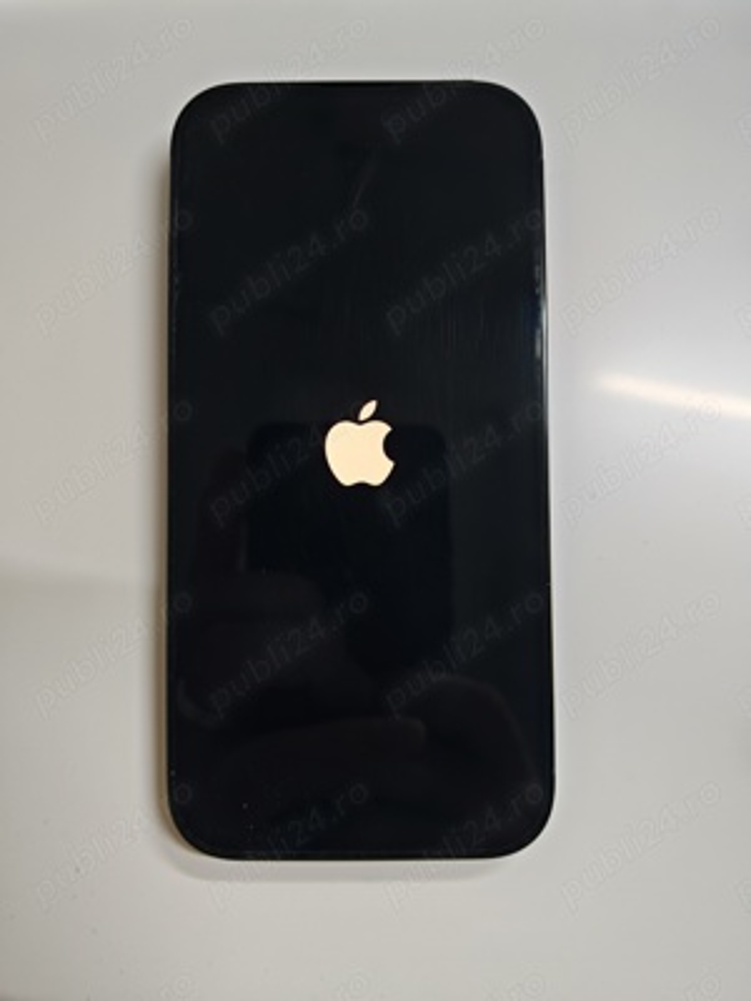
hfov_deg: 51.4
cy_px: 500
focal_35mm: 27
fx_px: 781
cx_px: 376
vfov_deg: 65.3
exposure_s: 1/50
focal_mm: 6.83
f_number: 2
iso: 320
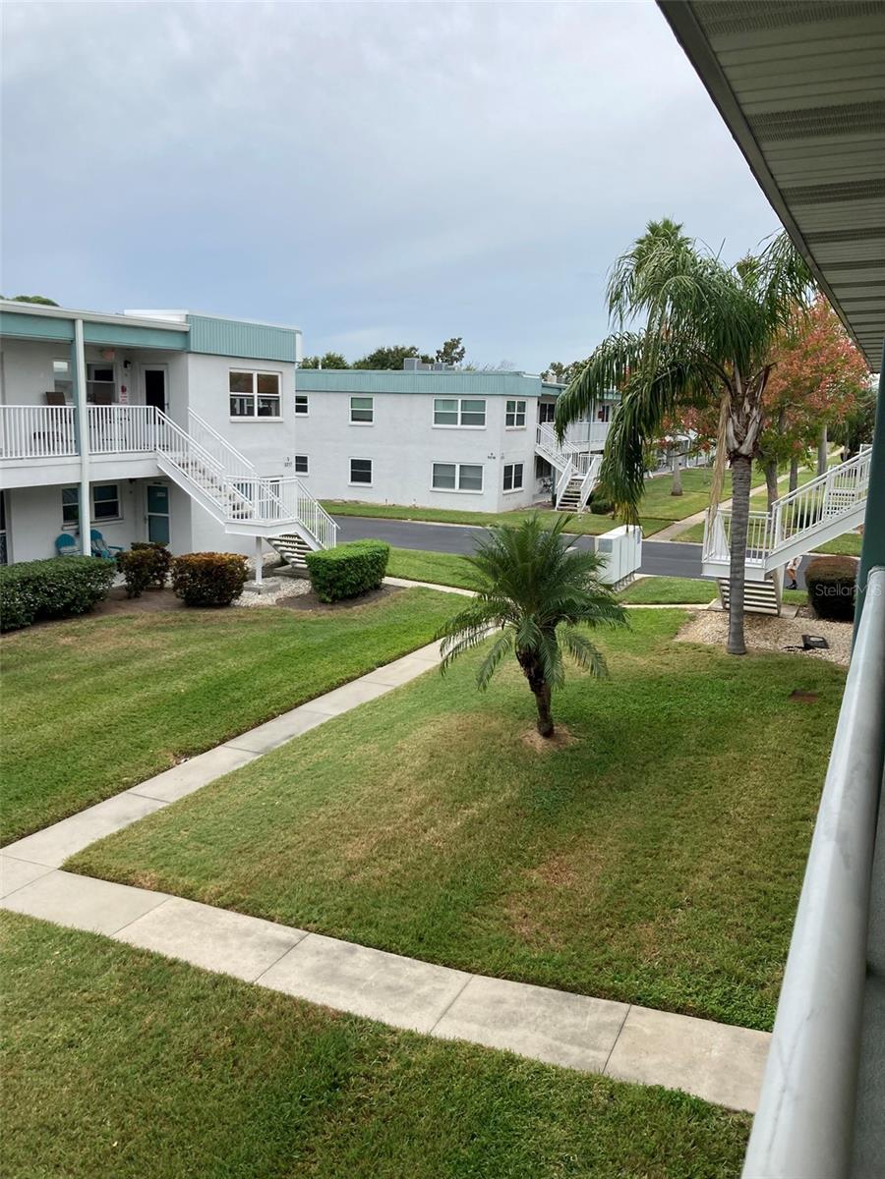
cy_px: 590
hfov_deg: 49.7
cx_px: 442
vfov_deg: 63.4
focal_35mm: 28
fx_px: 954
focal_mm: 3.99
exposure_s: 1/873
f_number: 1.8
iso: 20
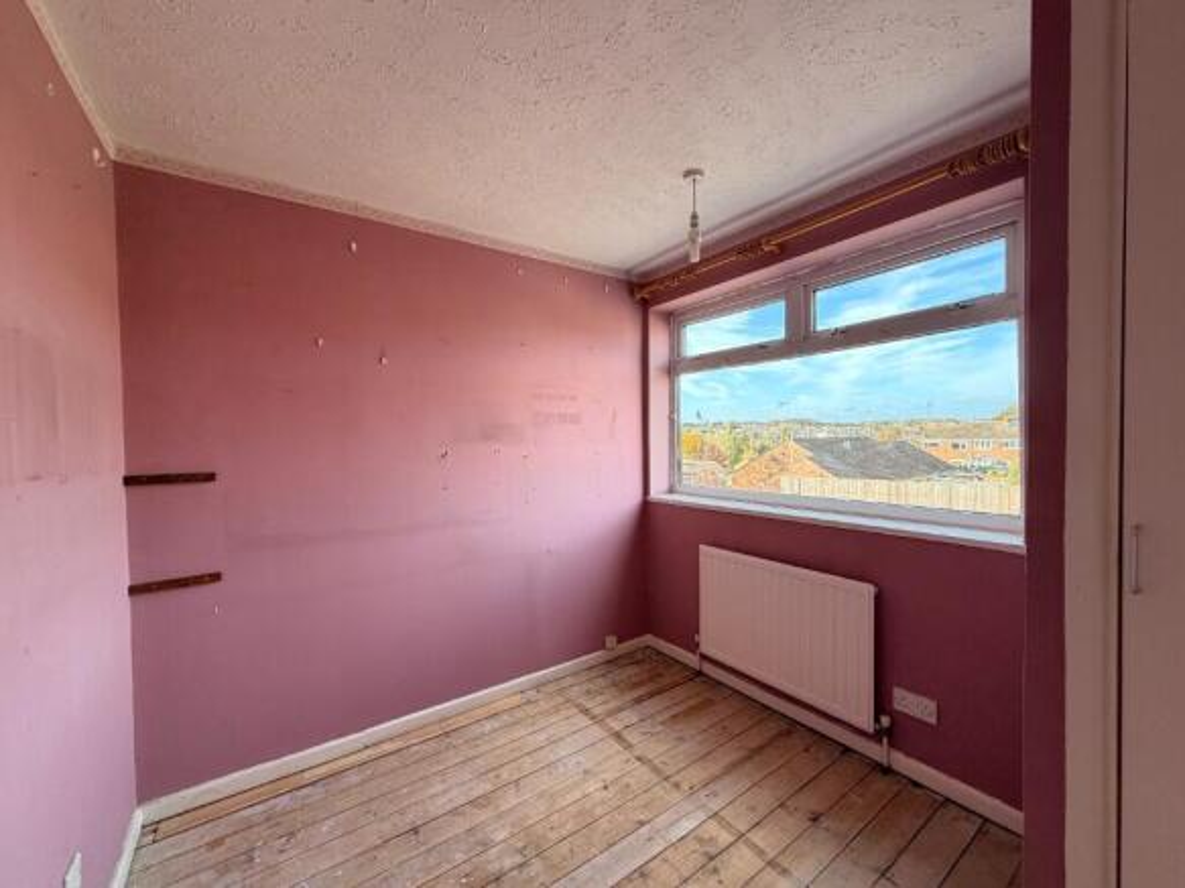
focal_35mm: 14
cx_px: 592
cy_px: 444
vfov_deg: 85.7
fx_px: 479
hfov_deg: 102.1
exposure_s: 1/121
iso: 80
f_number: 2.2
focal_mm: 2.22
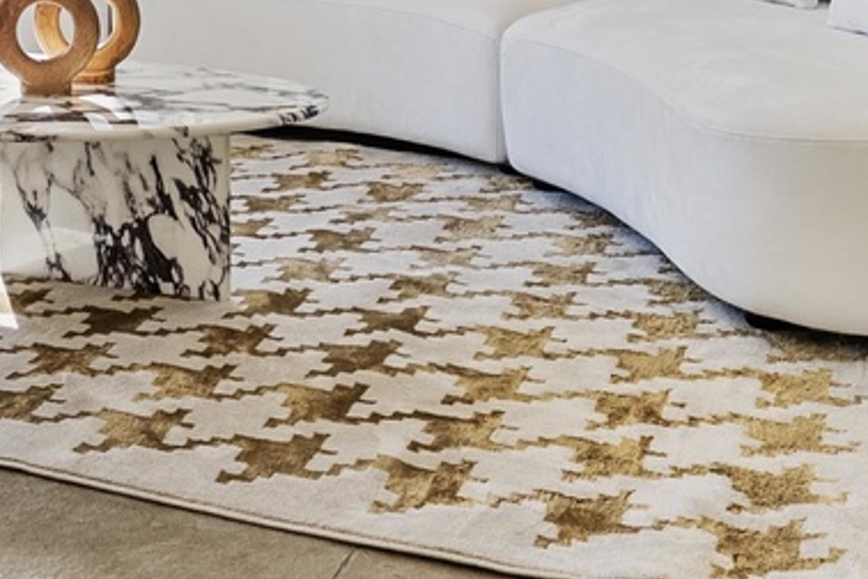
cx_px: 14
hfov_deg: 26.7
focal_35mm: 72
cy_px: -224
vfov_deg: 17.5
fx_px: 1736
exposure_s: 1/40
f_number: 7.1
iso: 400
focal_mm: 17
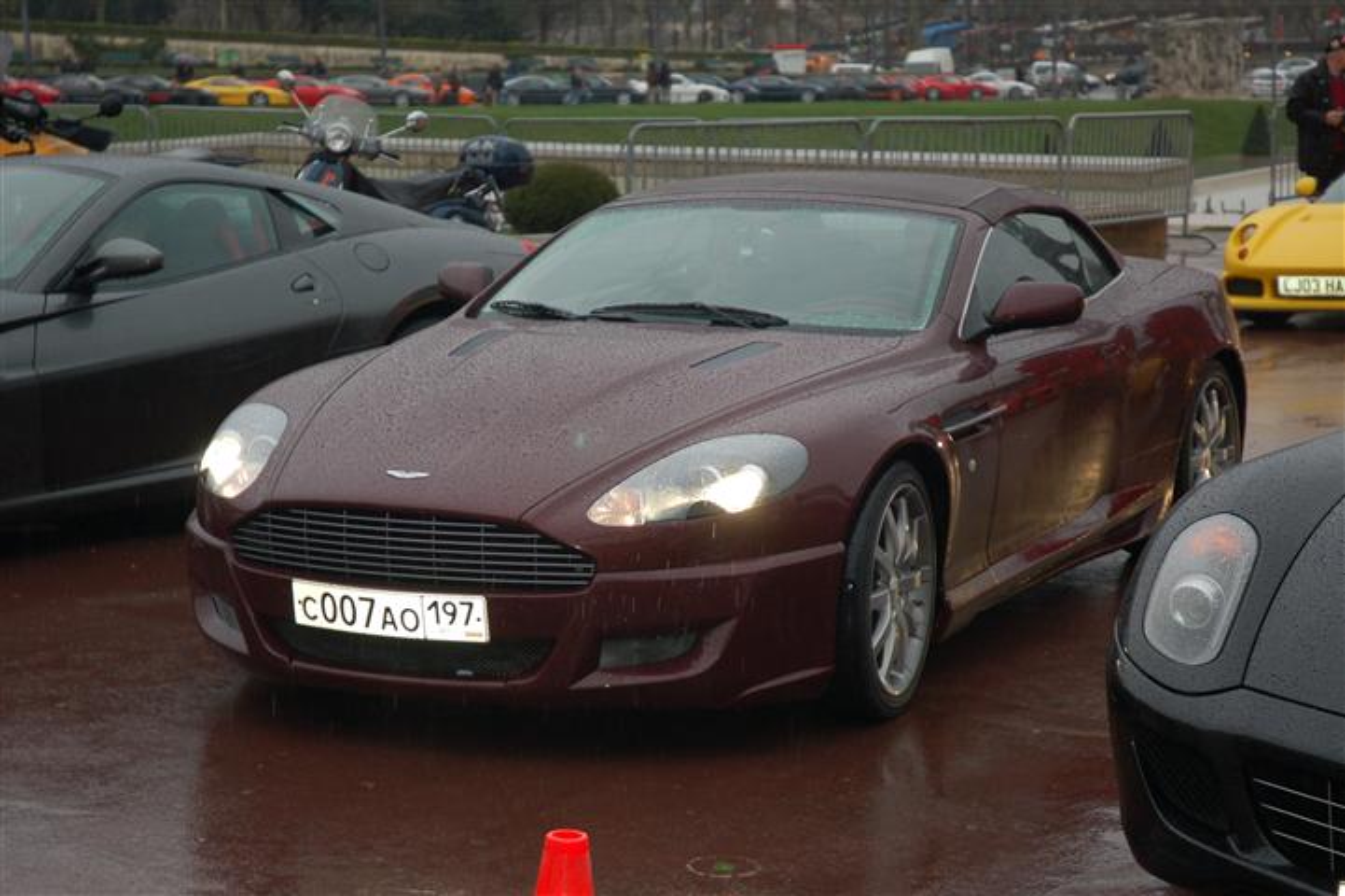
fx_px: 3081
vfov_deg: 16.5
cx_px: 672
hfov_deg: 24.6
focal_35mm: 82
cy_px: 448
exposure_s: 1/160
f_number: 4.5
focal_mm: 55
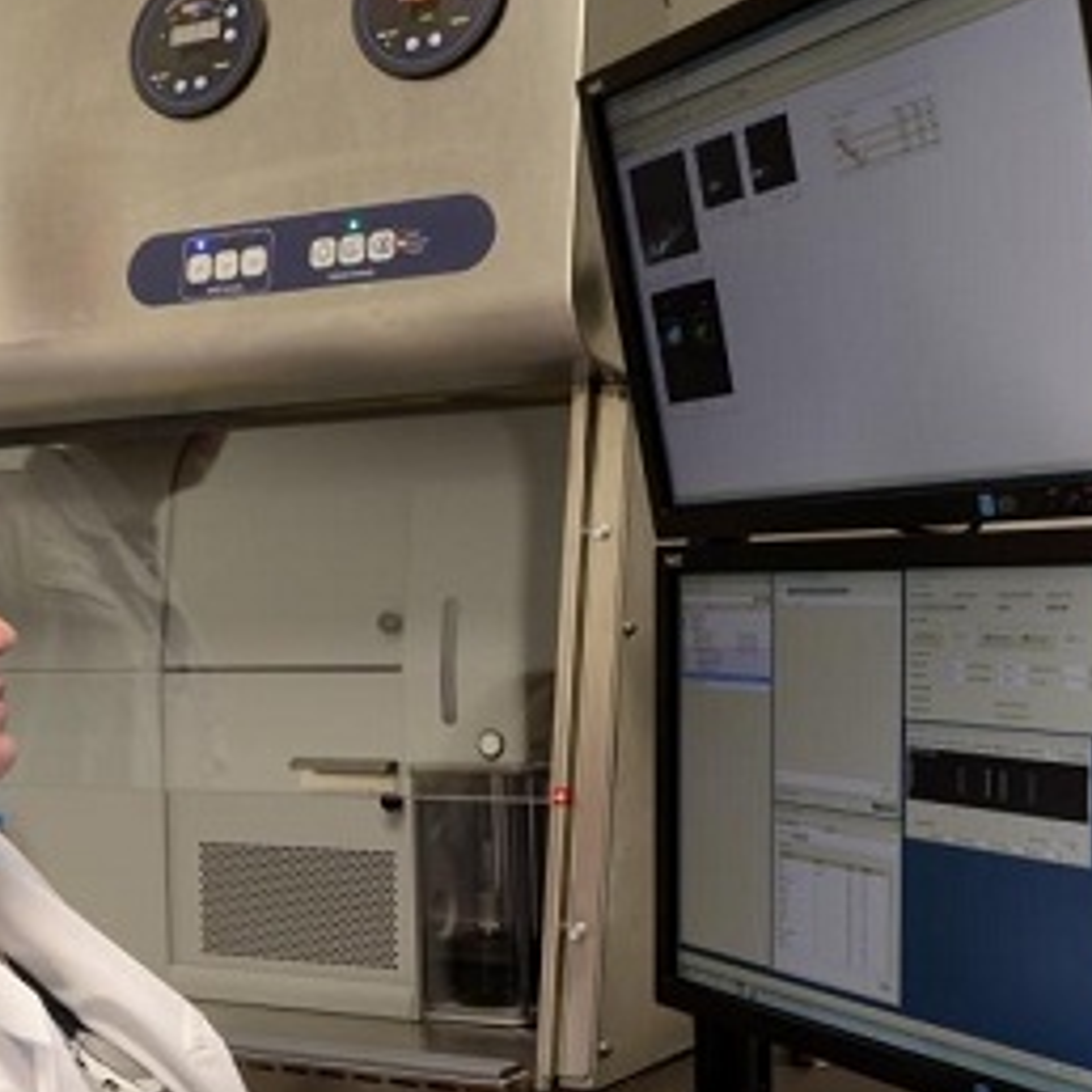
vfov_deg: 26.4
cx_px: -21
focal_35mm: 65
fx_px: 2320
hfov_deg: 25.1
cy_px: 705
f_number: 8
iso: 640
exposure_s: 1/25
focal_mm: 22
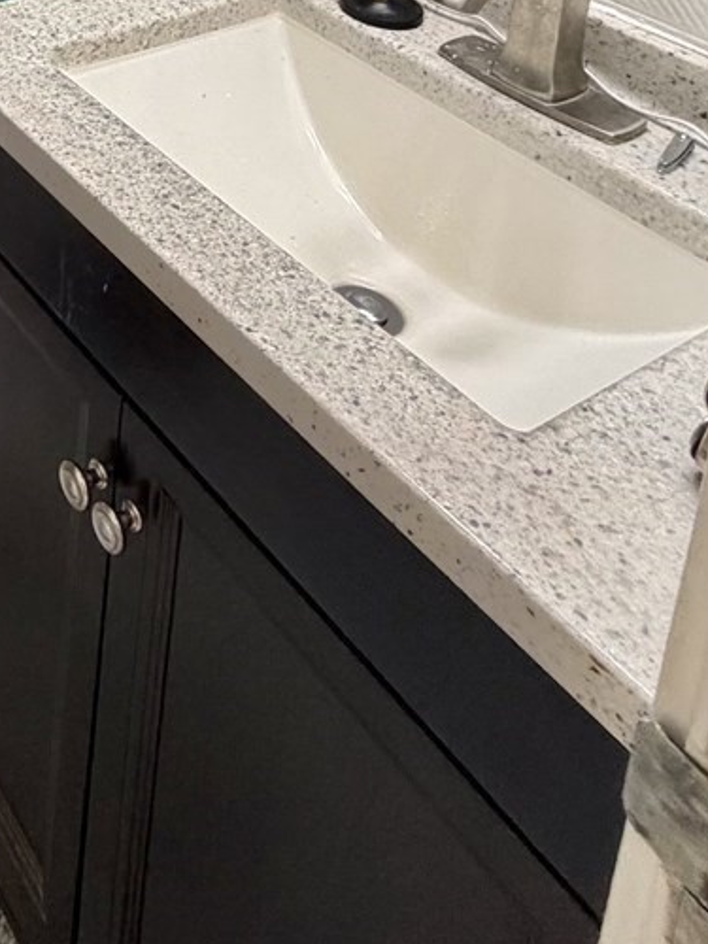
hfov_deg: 29.0
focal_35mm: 43
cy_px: -287
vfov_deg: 32.6
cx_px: -142
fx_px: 1173
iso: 200
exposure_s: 1/60
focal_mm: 2.22
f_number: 2.2
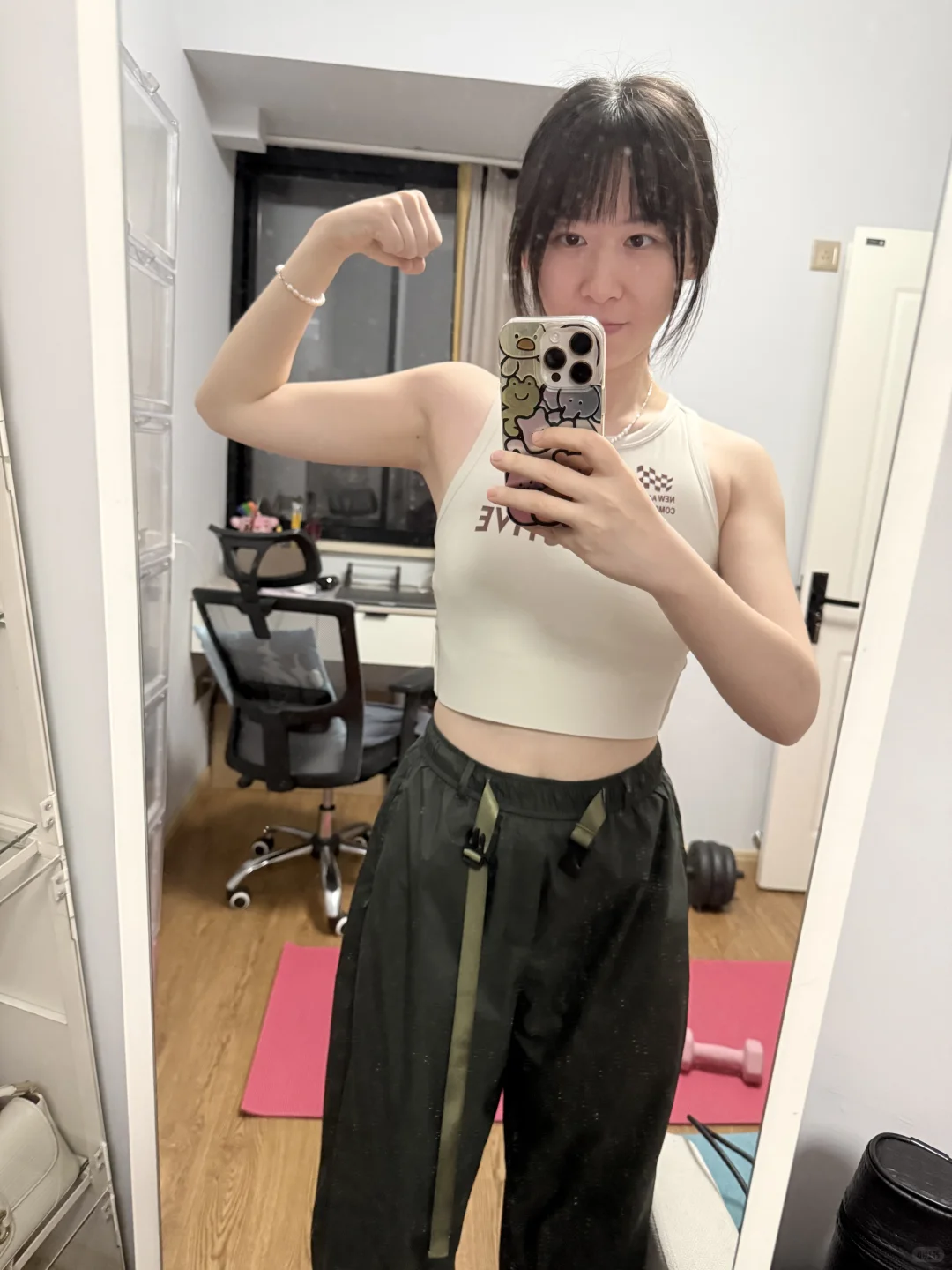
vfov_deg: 71.6
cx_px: 476
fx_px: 880
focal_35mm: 24
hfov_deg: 56.8
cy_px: 635
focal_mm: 6.76
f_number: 1.78
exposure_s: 1/48
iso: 800
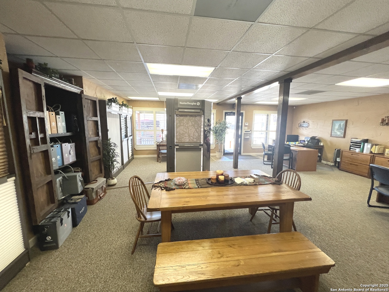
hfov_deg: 106.2
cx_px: 194
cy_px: 146
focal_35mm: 13
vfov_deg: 89.9
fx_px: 146
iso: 200
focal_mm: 1.57
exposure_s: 1/120
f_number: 1.8
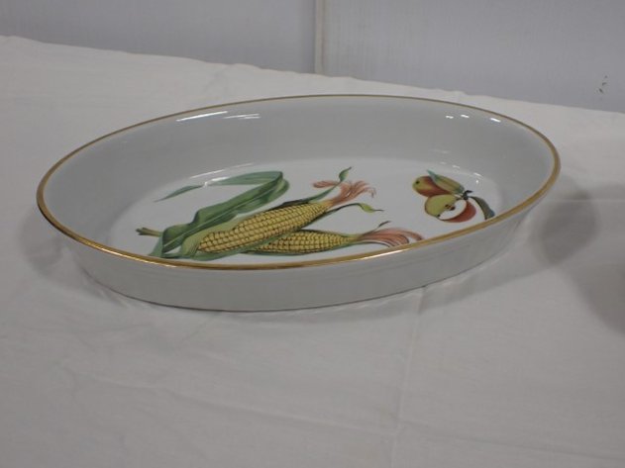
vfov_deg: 35.1
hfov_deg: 45.8
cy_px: 234
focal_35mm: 41
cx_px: 312
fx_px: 740
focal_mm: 7.31
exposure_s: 1/160
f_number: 2.8
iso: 320
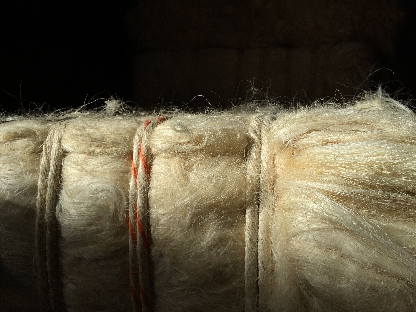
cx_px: 208
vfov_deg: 48.2
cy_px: 156
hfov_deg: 61.7
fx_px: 349
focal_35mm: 29
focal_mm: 4.15
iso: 32
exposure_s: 1/2933
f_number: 2.2
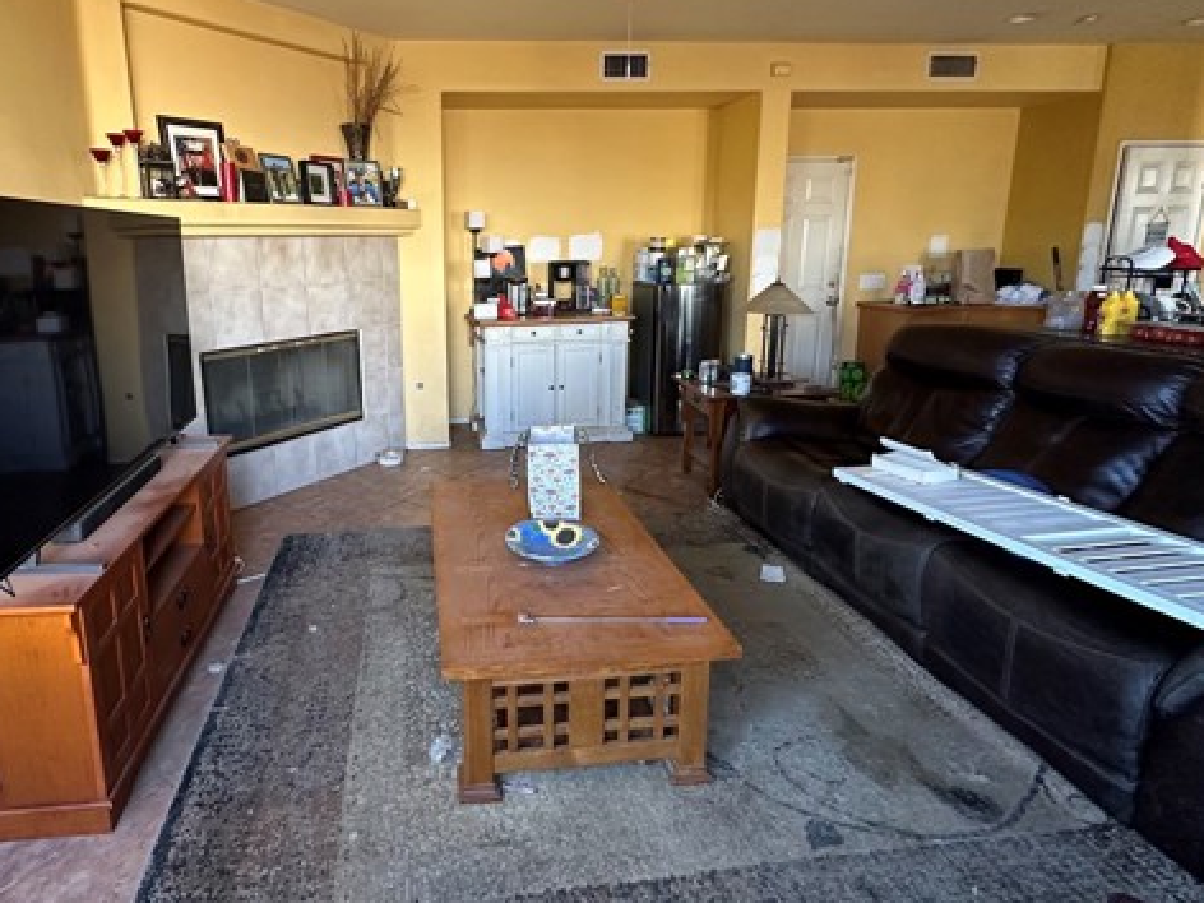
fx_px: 661
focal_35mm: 19
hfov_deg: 83.3
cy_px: 372
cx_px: 464
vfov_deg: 68.2
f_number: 2.2
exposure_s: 1/76
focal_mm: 2.22
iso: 320
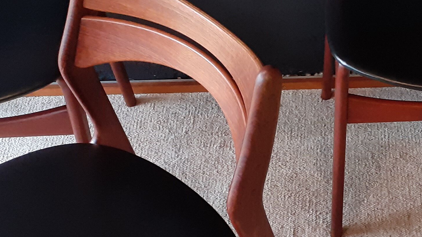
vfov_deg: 14.4
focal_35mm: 84
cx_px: 312
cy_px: 147
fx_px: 940
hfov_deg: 25.0
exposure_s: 1/25
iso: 200
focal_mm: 3.6
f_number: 1.9
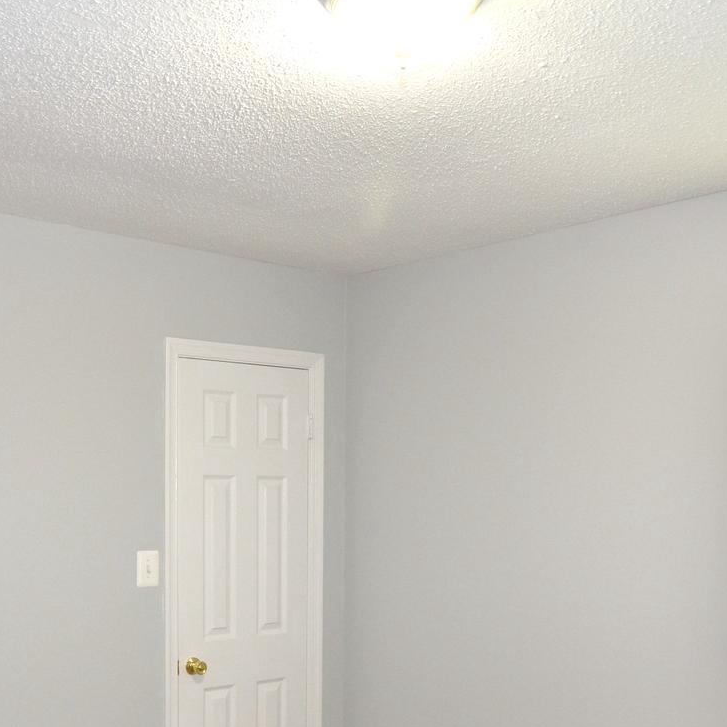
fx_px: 1022
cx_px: 315
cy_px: 544
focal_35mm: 43
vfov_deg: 38.2
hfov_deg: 39.1
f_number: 4
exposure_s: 1/60
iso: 450
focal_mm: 12
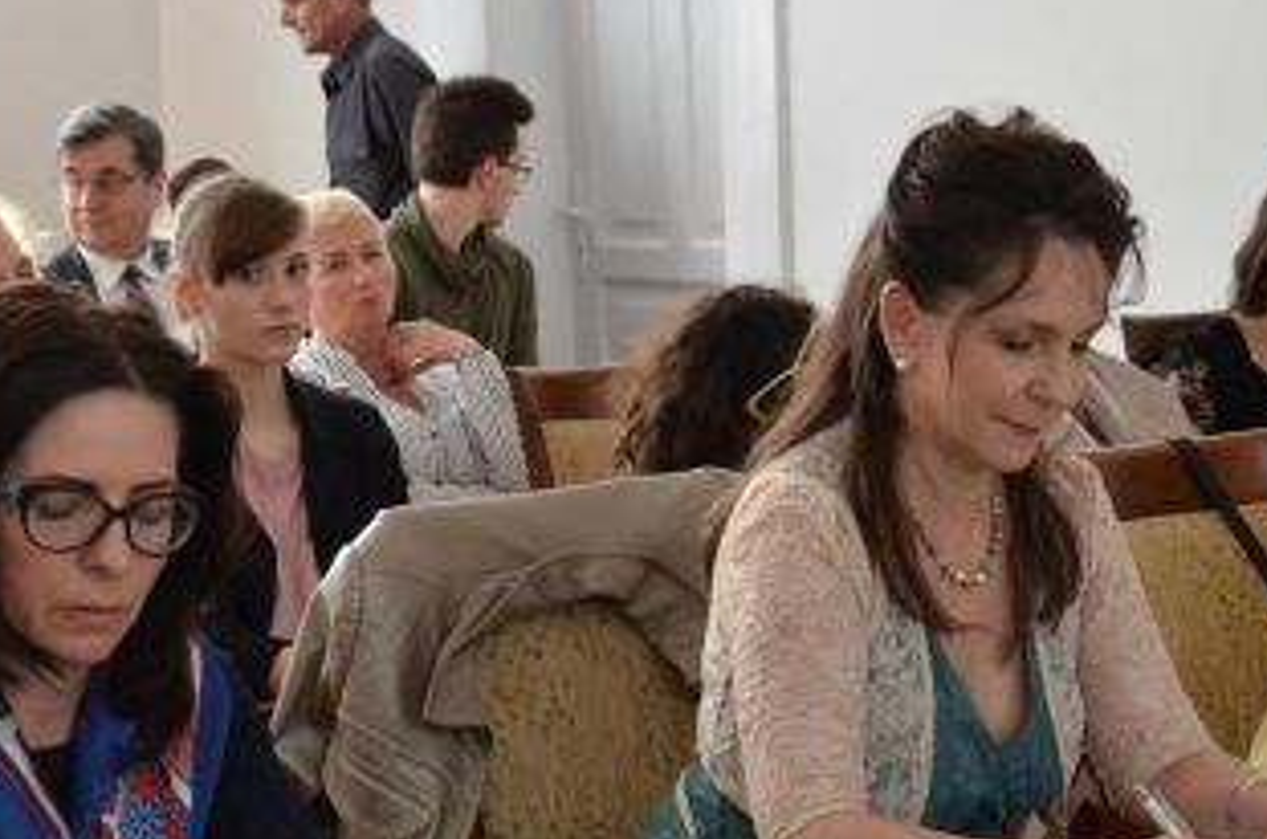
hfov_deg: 18.6
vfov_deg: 12.4
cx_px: 856
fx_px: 3863
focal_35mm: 110
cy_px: 654
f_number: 6.3
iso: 1000
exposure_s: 1/160
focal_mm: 38
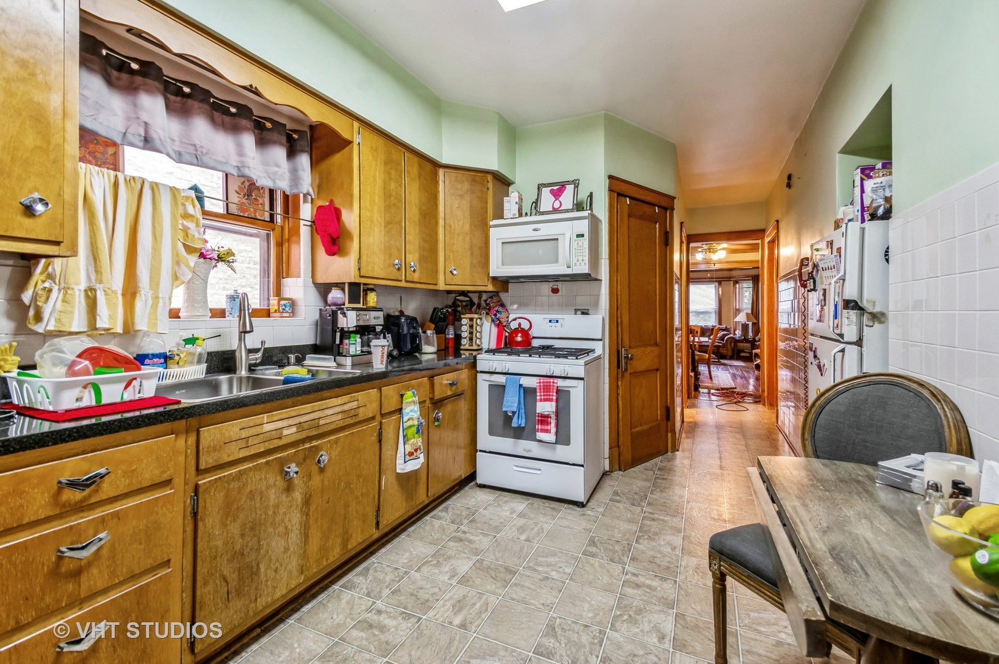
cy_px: 332
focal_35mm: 15
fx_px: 416
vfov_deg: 77.2
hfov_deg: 100.4
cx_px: 500
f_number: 11
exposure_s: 1/1.25
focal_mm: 10
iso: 200
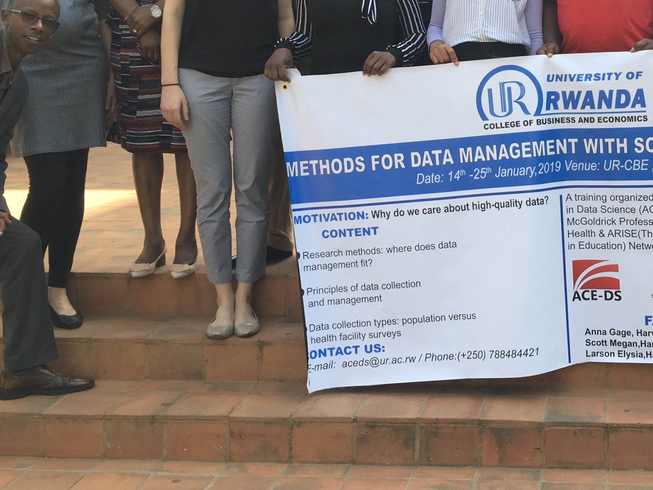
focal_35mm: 55
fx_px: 1037
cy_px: 95
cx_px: 555
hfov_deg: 33.5
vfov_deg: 26.1
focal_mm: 4.15
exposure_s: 1/311
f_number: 2.2
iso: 25
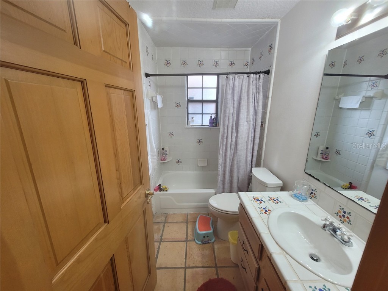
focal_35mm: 13
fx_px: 146
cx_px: 194
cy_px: 146
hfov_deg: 106.2
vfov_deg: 89.9
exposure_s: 1/60
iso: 100
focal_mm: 1.74
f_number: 2.2
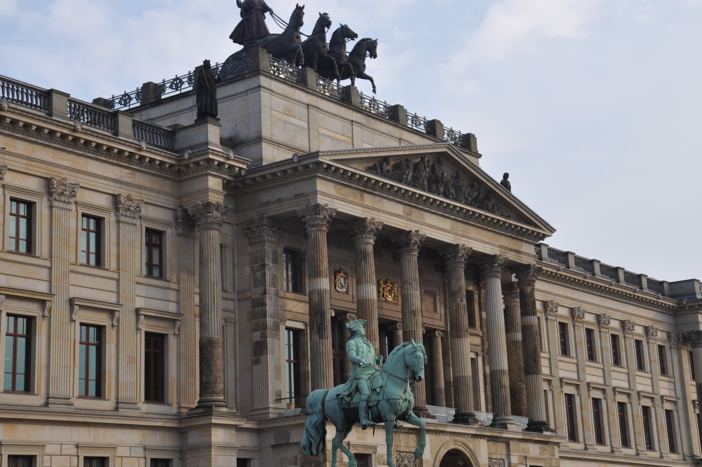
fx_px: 1374
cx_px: 355
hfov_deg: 28.7
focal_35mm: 71
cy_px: 226
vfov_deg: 19.3
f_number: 9
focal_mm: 45
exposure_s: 1/200
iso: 200
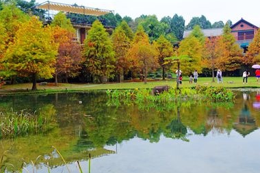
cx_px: 98
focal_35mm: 41
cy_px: 74
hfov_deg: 47.0
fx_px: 296
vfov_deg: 32.5
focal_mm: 8.8
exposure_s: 1/50
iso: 125
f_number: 2.8
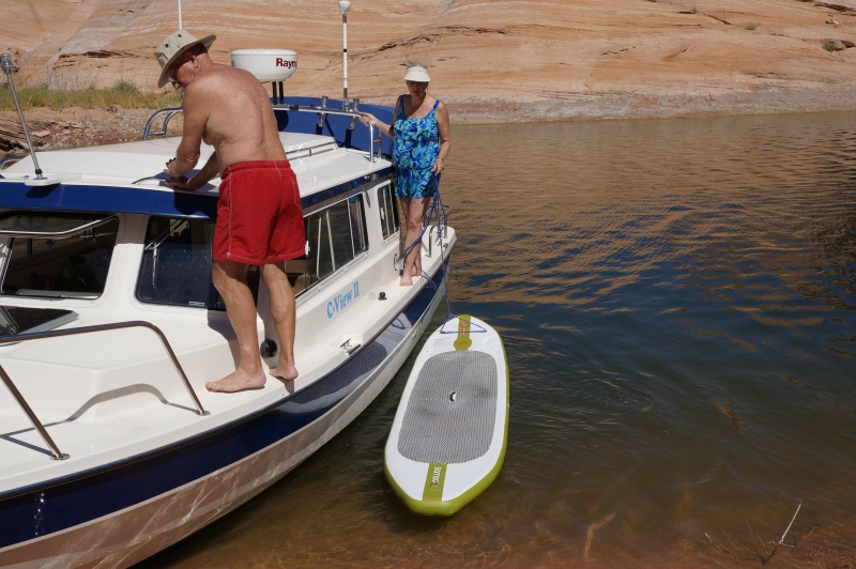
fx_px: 855
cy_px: 284
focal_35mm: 36
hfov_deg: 53.2
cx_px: 428
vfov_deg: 36.8
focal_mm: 24
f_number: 9
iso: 100
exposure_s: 1/400
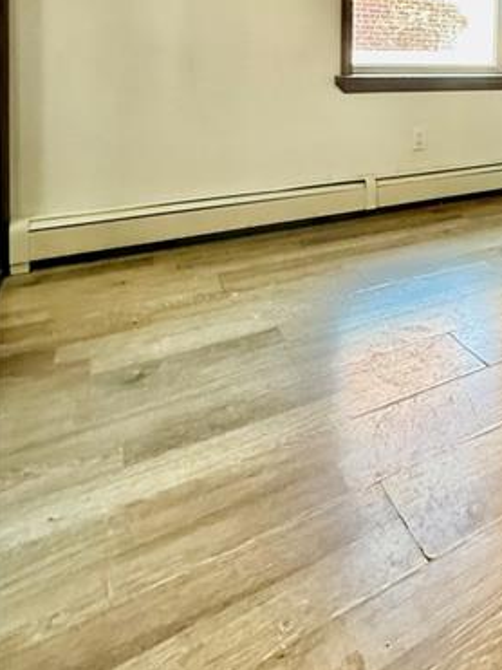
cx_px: 515
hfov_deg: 41.2
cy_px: 72
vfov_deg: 54.1
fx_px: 561
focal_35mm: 29
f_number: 2.2
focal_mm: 2.22
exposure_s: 1/60
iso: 640
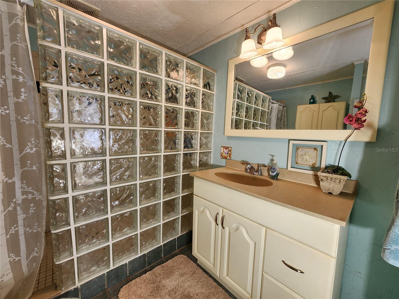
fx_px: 150
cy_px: 150
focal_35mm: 13
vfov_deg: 89.9
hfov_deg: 106.2
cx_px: 200
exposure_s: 1/60
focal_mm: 2.2
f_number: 2.2
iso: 50
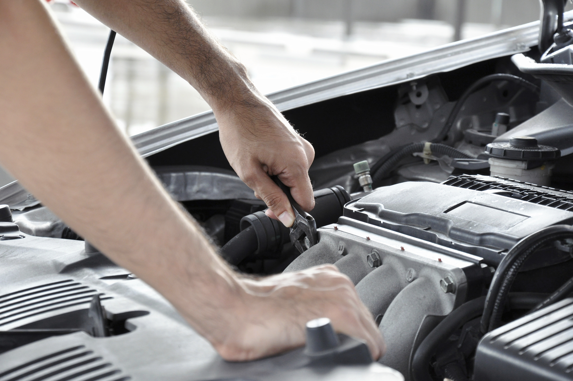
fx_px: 2146
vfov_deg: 10.1
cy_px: 190
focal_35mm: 135
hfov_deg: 15.2
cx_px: 286
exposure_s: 1/25
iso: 800
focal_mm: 90
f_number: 8
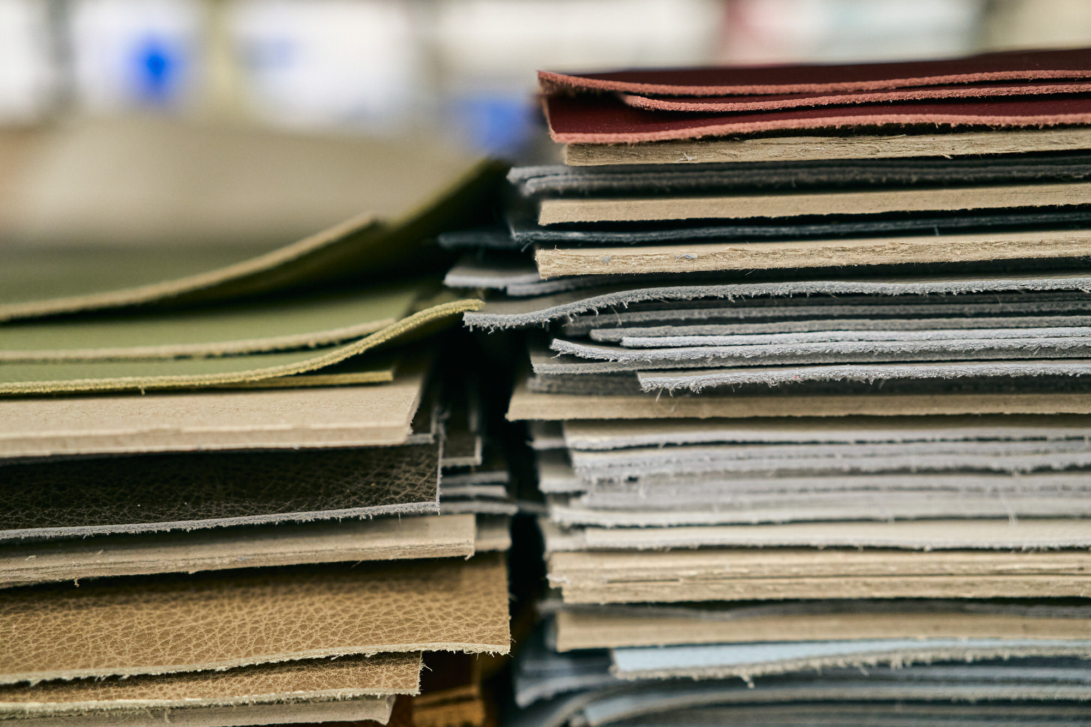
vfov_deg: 33.4
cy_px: 364
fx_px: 1212
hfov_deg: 48.5
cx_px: 546
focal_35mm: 40
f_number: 3.2
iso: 1250
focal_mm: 40
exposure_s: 1/200
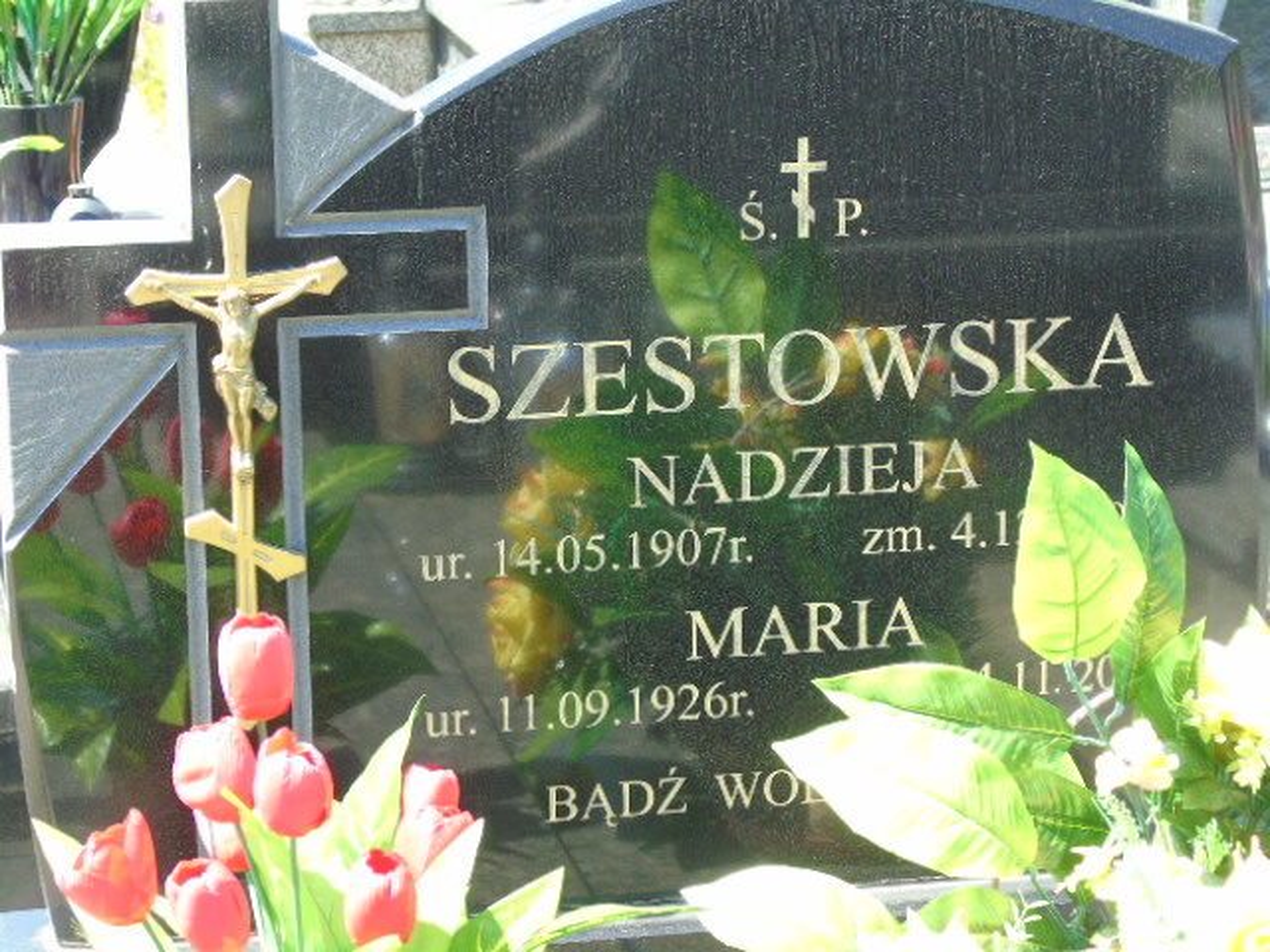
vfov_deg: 13.7
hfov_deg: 18.2
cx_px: 635
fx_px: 3962
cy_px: 476
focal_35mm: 108
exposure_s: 1/60
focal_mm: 19
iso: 80
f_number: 4.4
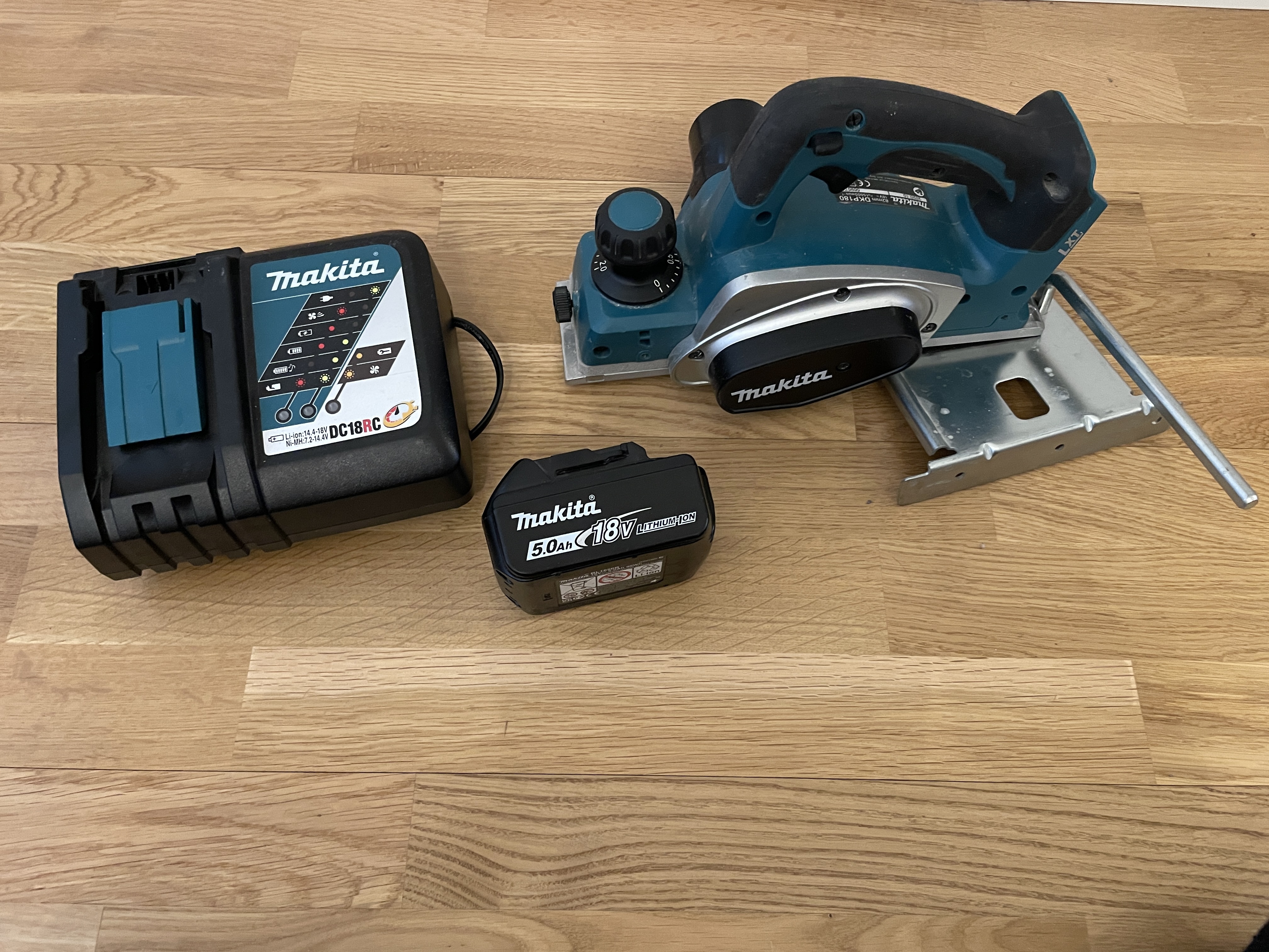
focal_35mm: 26
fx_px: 953
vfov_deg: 53.1
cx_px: 634
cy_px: 476
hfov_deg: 67.3
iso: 640
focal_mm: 4.2
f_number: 1.6
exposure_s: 1/25
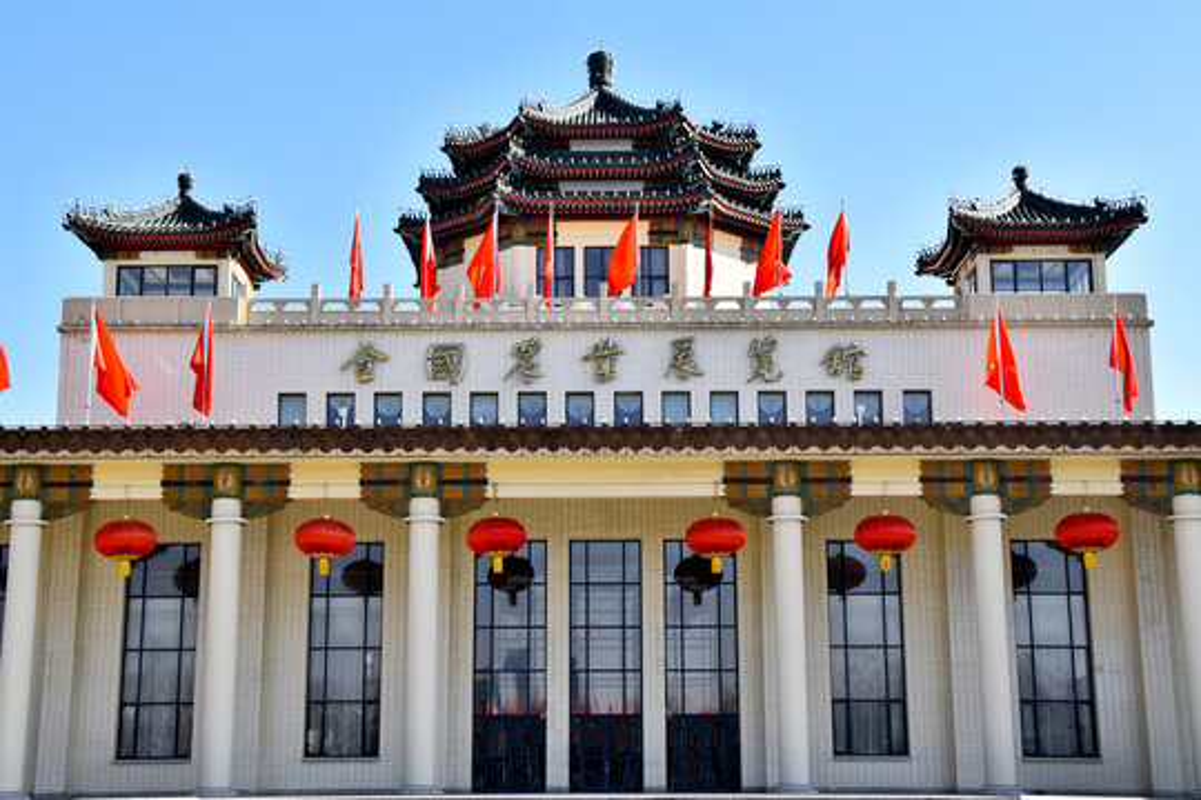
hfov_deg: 38.9
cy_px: 400
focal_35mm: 51
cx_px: 600
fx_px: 1701
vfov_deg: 26.5
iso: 320
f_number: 9
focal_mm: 34
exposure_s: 1/320
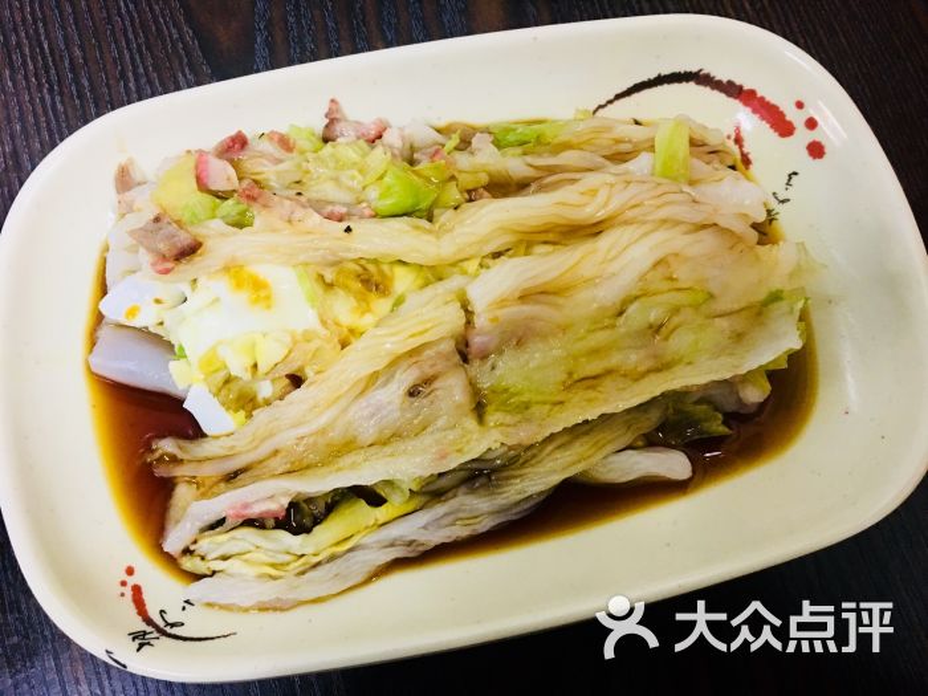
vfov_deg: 48.2
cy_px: 348
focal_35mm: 29
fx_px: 777
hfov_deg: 61.7
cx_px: 464
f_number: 2.2
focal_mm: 4.15
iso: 80
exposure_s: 1/10
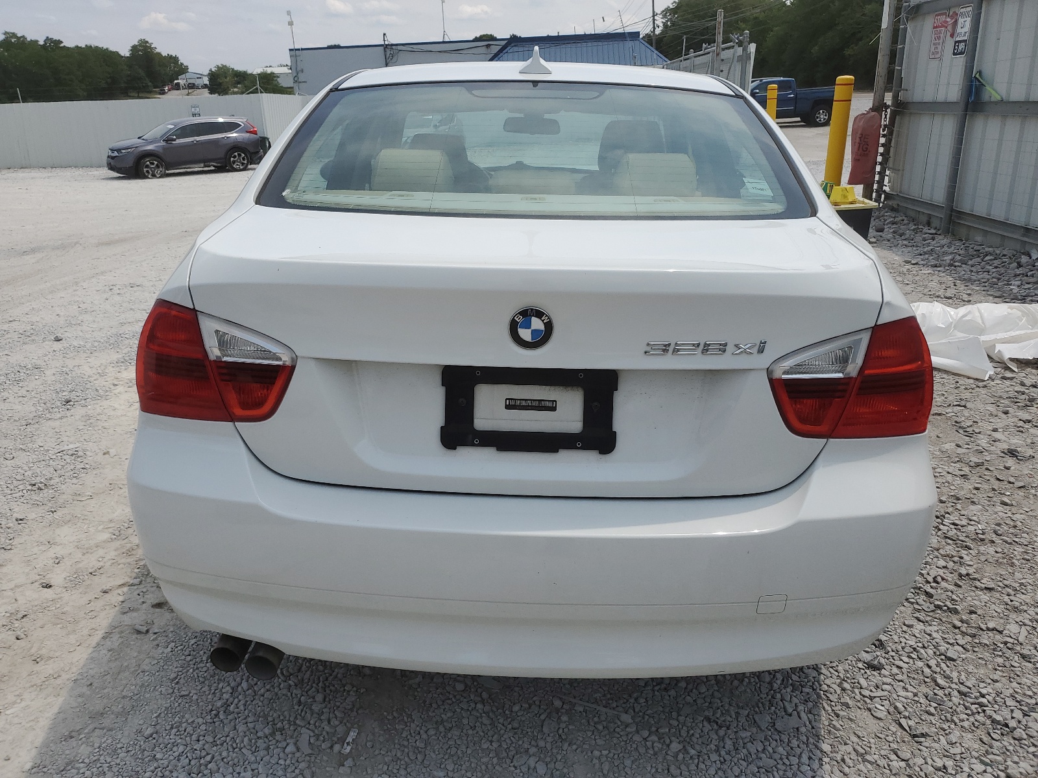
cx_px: 519
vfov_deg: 53.1
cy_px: 389
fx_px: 780
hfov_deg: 67.3
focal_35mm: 26
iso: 50
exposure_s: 1/5000
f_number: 1.5
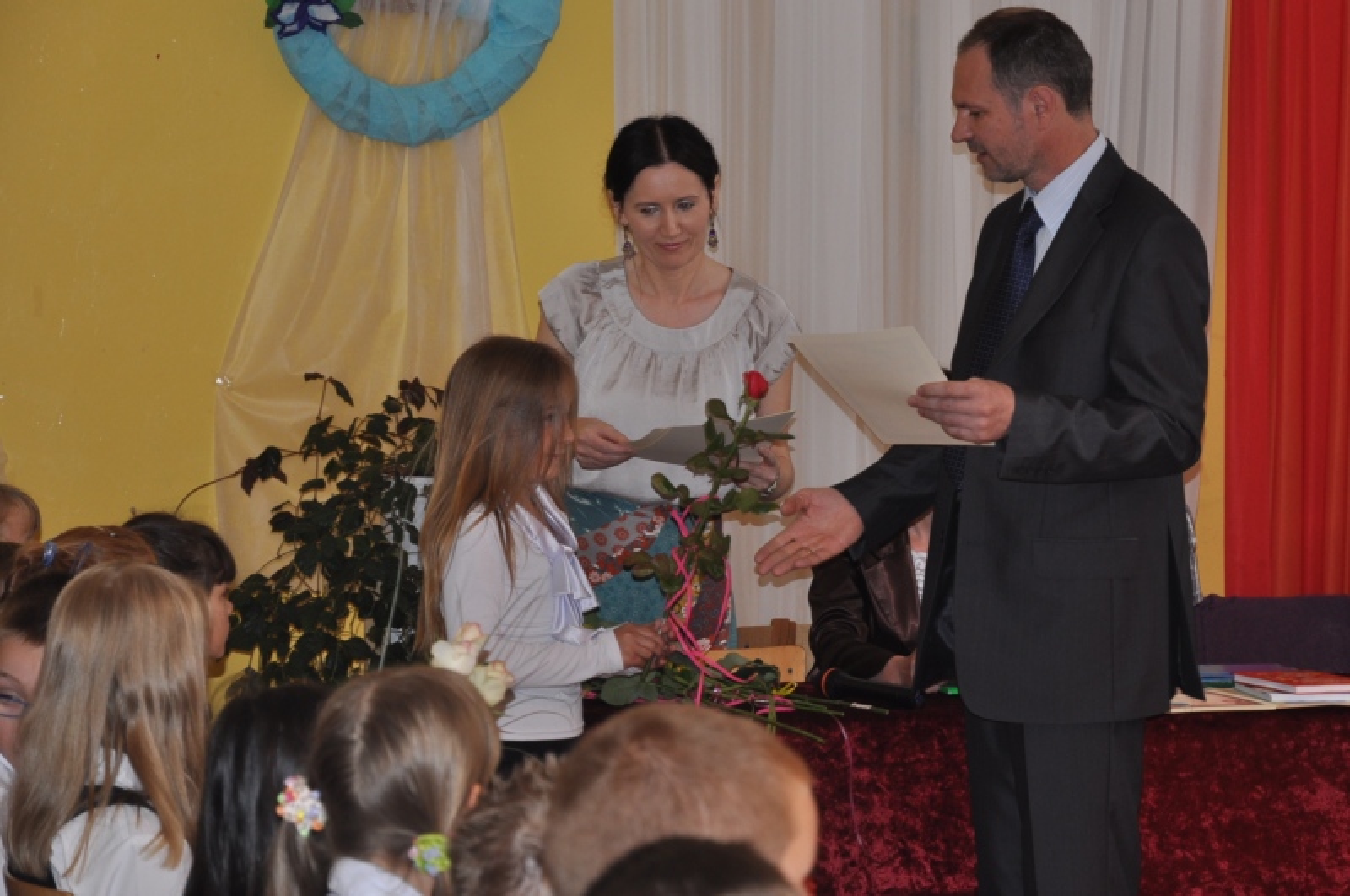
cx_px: 675
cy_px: 448
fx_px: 3820
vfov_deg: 13.4
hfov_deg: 20.0
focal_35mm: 102
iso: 320
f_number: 5.6
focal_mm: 68
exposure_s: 1/60
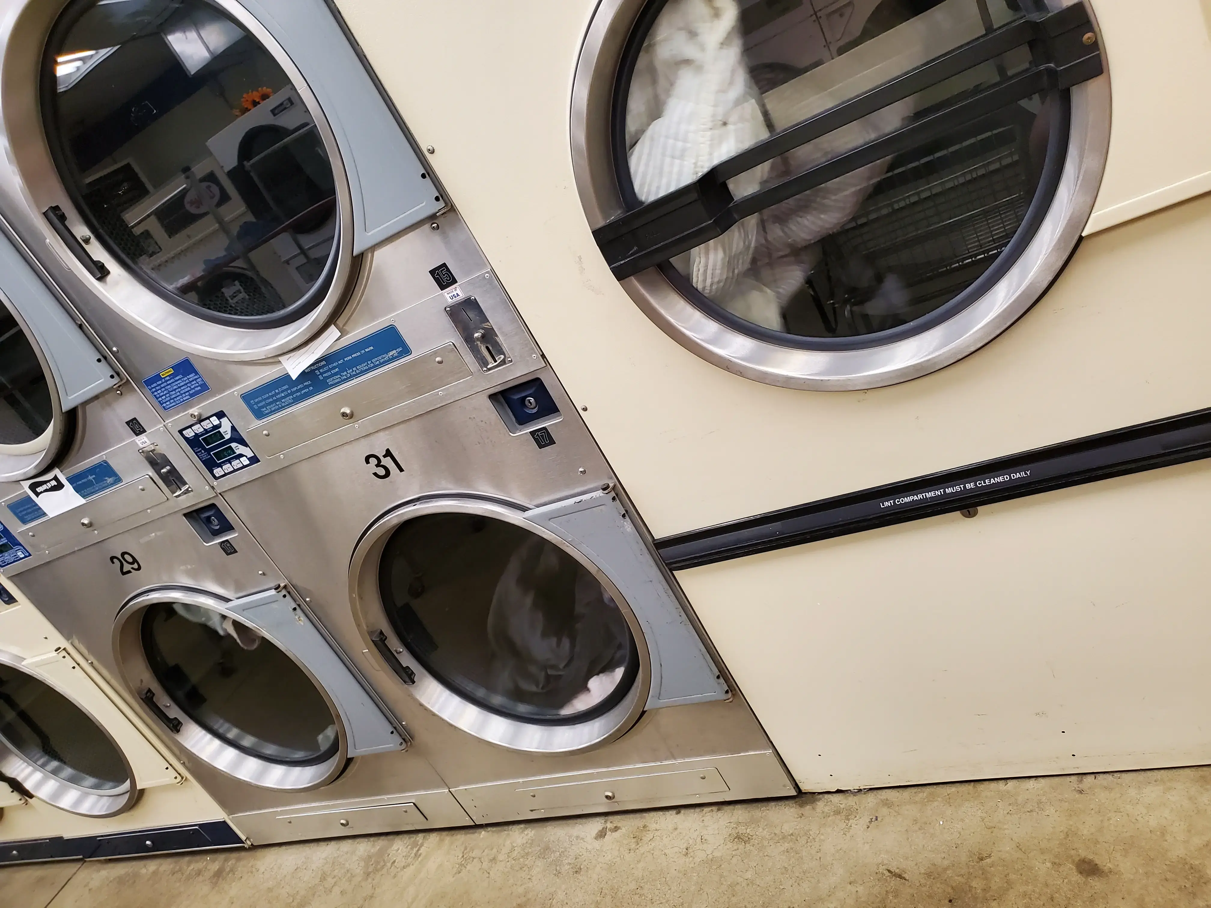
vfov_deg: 53.1
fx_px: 910
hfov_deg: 67.3
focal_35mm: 26
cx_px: 606
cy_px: 454
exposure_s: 1/120
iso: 200
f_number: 2.4
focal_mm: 4.3
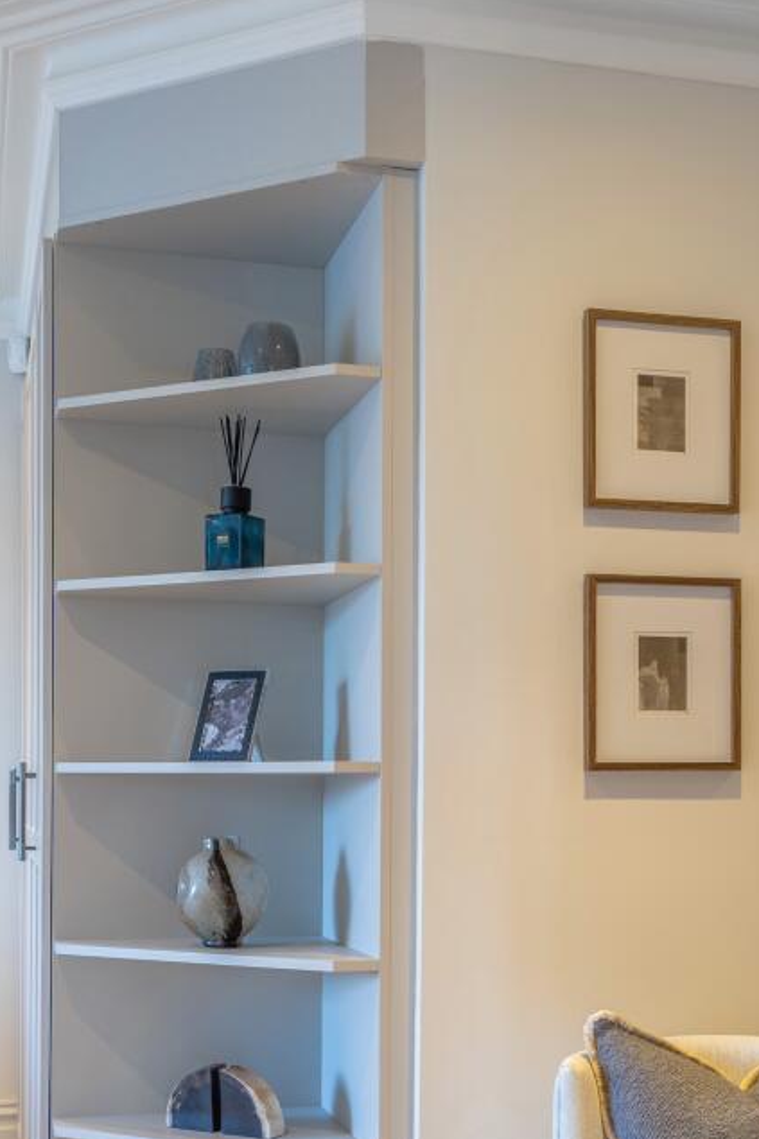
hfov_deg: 26.9
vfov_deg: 39.0
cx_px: 493
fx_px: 1582
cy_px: 793
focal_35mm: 50
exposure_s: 1/10
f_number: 4
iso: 100
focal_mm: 31
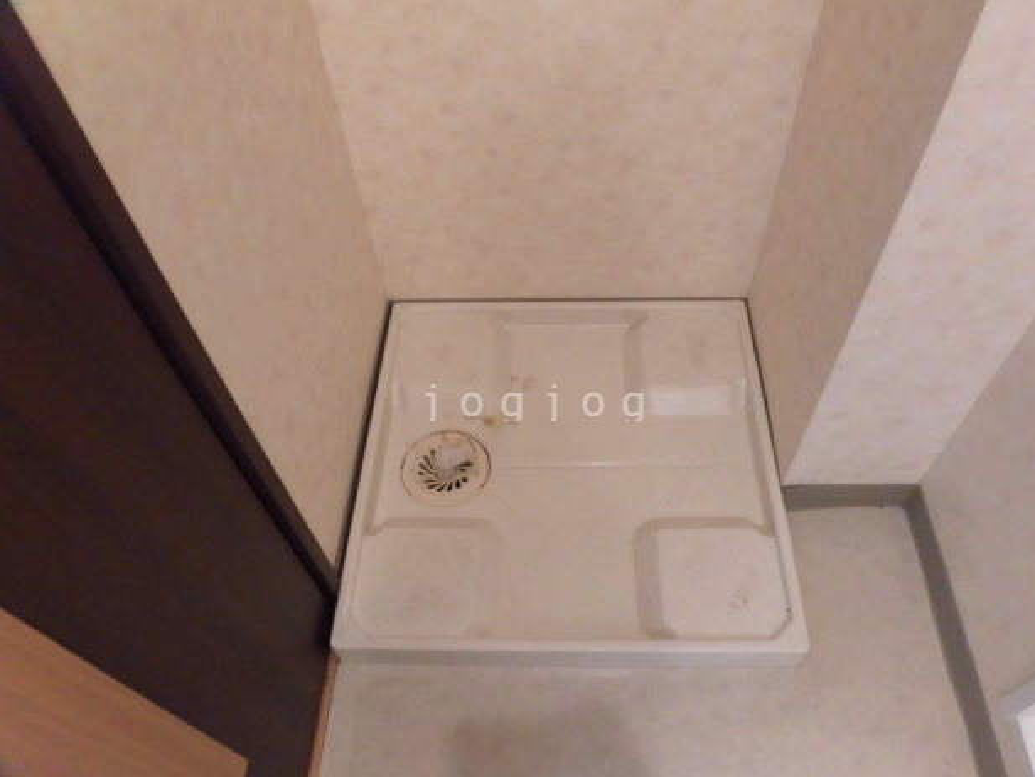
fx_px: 748
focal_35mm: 25
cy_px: 401
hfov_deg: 69.3
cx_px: 538
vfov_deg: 54.9
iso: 320
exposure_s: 1/40
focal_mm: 4.3
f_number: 3.1
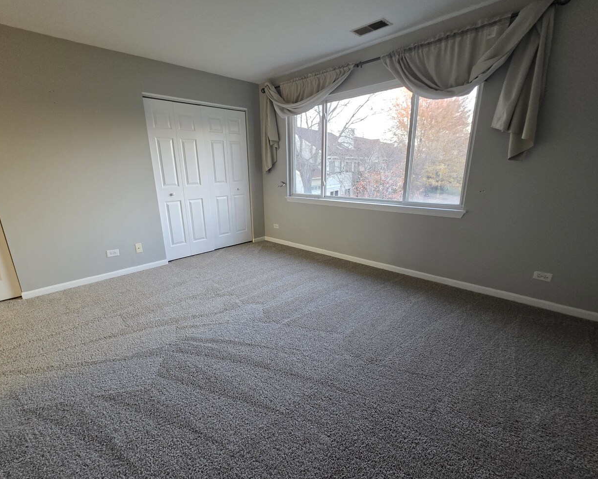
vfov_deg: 84.0
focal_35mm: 15
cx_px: 286
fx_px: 266
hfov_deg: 96.7
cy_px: 252
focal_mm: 2.2
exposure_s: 1/60
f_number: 1.9
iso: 1000
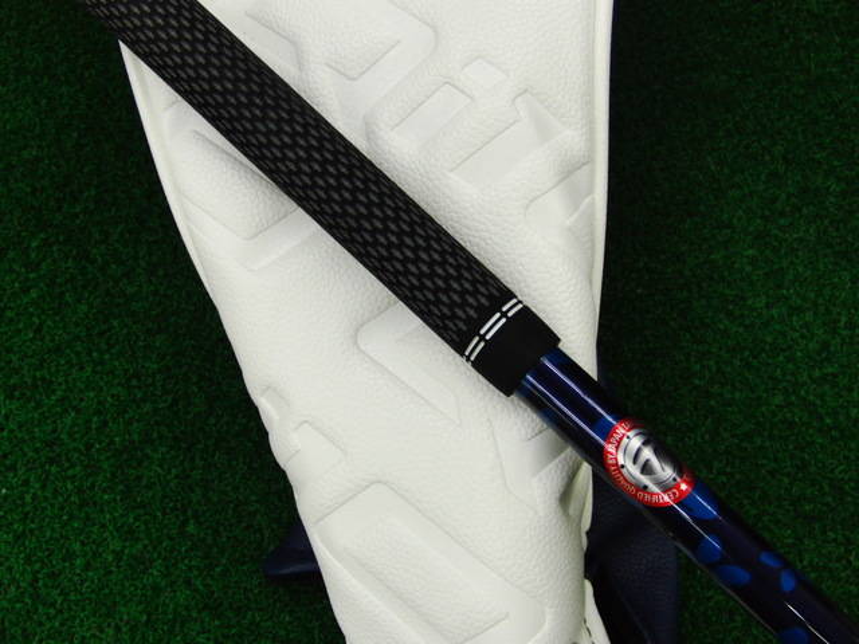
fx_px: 918
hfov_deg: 50.1
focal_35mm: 37
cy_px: 322
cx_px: 430
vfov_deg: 38.7
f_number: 3.6
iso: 200
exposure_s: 1/80
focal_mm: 6.42
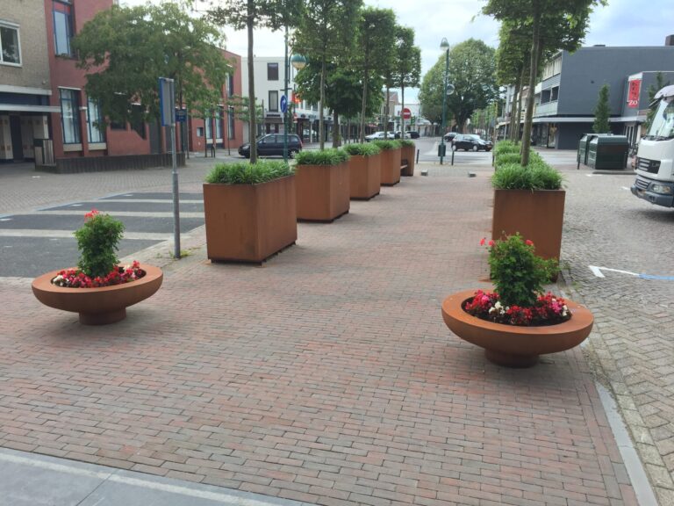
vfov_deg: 48.2
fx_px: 565
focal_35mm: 29
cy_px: 253
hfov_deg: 61.7
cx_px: 337
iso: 32
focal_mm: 4.15
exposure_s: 1/120
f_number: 2.2
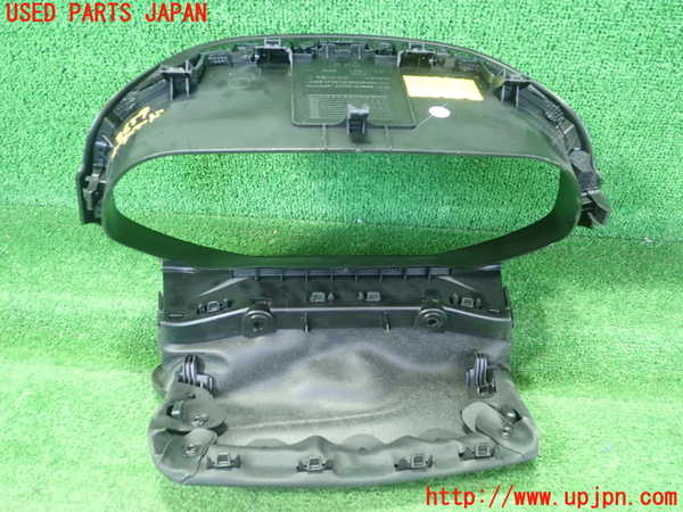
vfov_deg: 46.8
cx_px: 342
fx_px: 592
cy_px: 256
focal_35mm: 30
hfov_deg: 60.0
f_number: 2.3
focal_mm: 5.5
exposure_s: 1/60
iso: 800
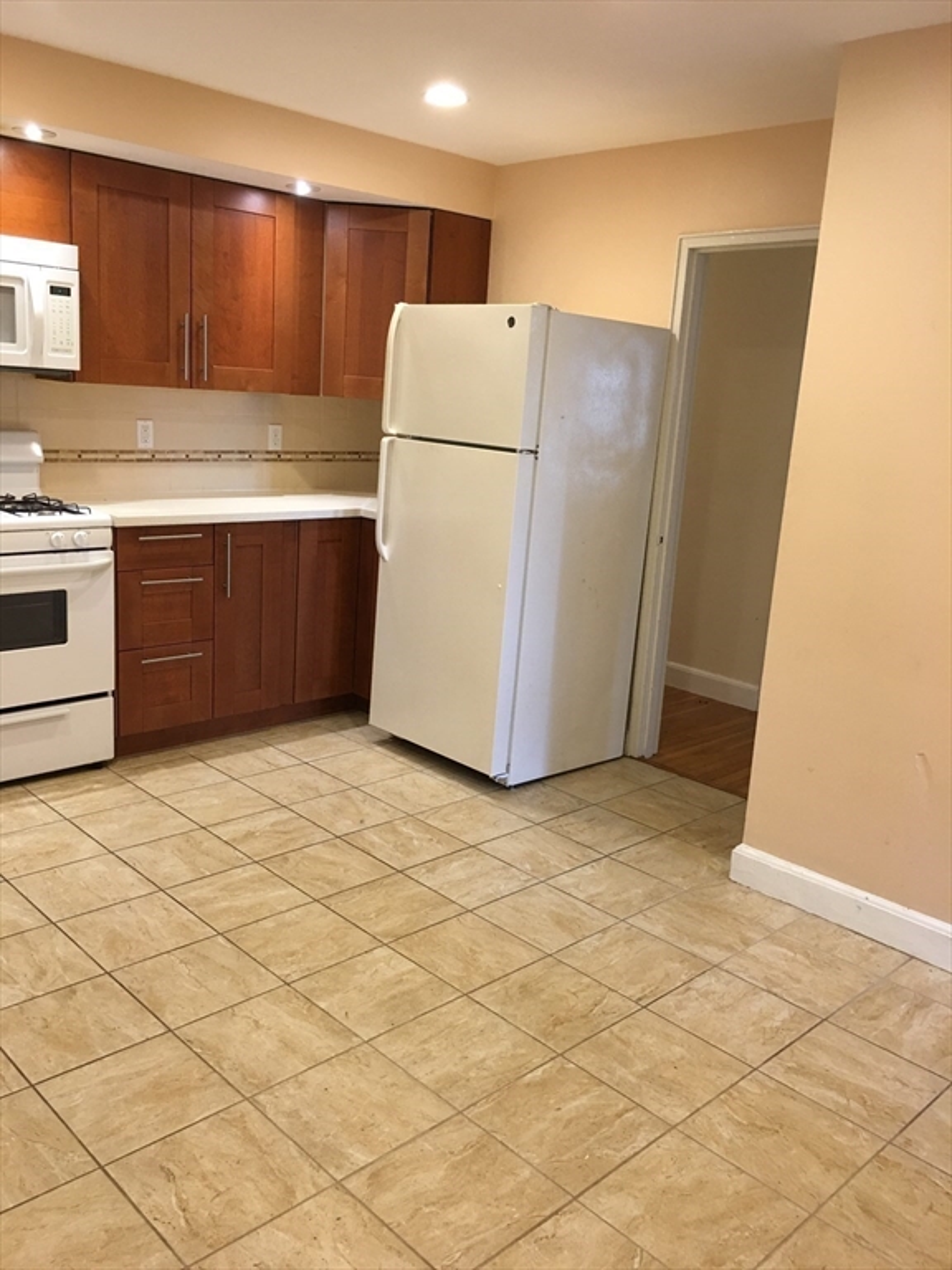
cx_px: 476
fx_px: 1063
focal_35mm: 29
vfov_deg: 61.7
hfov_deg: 48.2
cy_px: 635
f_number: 2.2
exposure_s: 1/15
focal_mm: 4.15
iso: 50
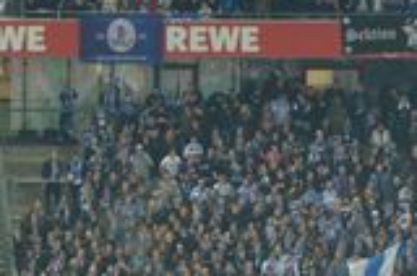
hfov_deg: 3.7
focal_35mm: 561
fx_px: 6483
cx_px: 409
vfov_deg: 2.4
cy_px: 204
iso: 2500
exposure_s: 1/125
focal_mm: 105
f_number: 5.6
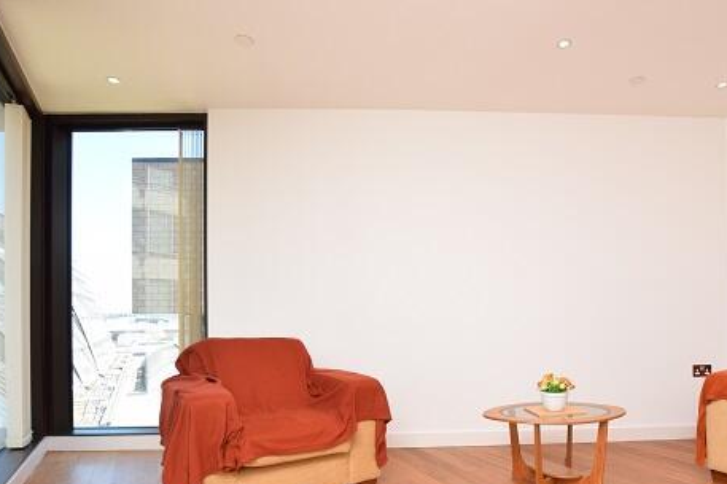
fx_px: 424
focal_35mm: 21
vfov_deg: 58.4
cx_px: 437
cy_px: 312
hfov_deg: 80.3
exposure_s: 1/125
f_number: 5.6
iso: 220
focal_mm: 10
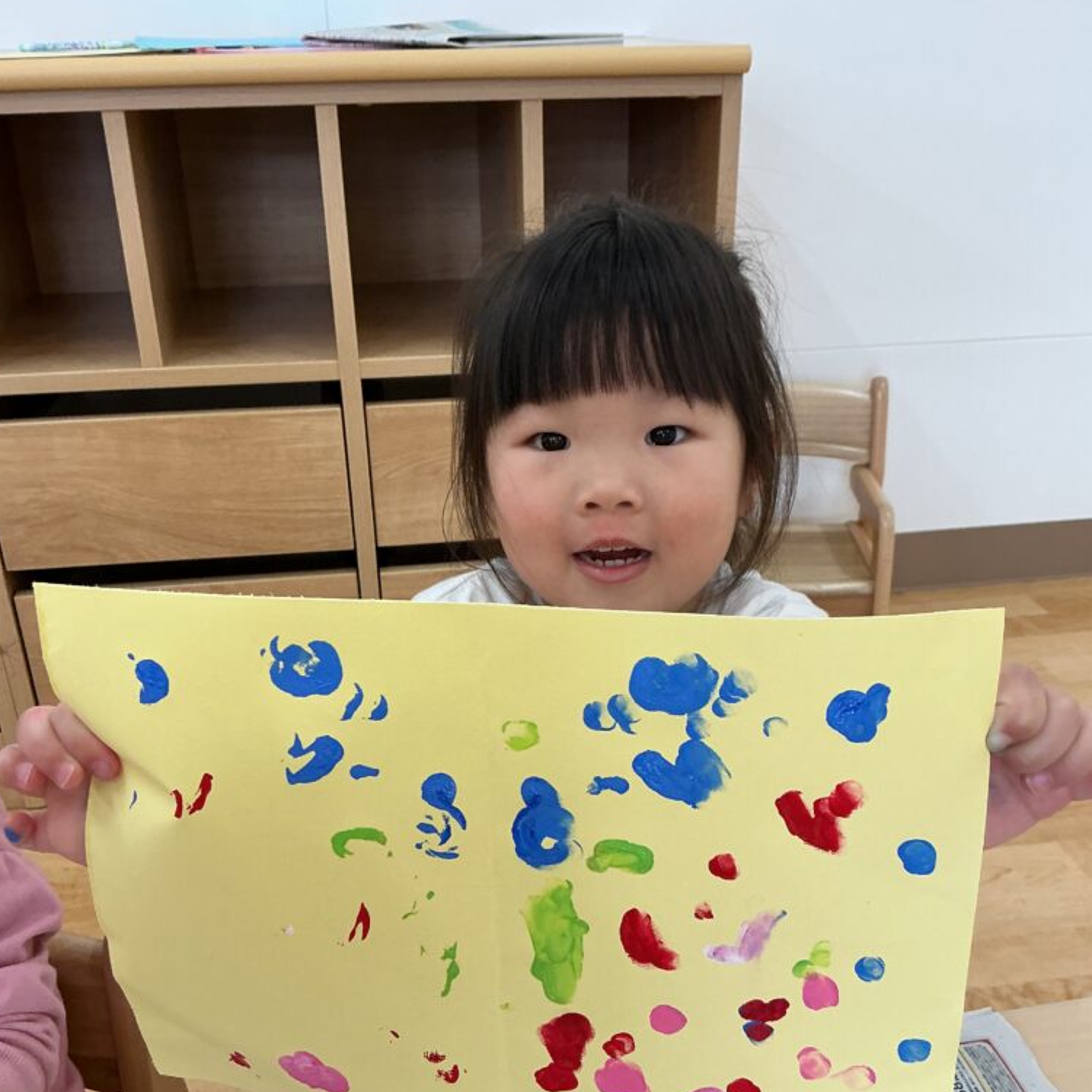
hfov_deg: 47.2
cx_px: 537
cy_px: 680
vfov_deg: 46.8
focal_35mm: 35
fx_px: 1249
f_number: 1.8
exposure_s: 1/120
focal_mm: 3
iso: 50
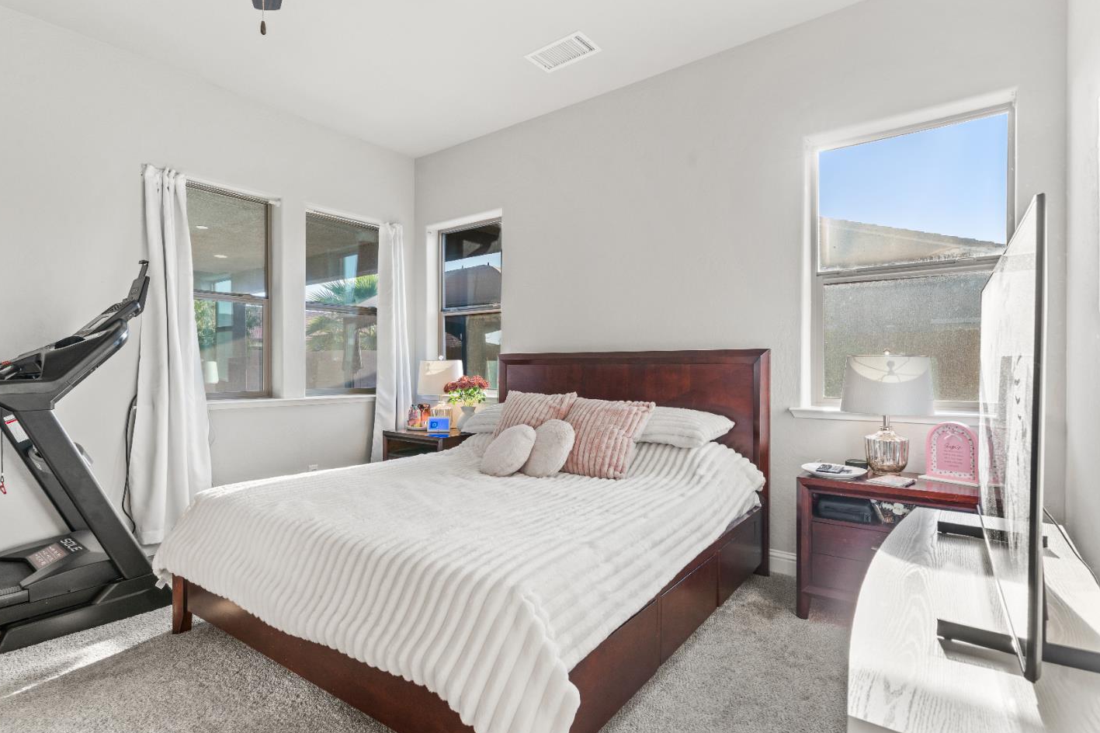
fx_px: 550
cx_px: 534
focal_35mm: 18
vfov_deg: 67.4
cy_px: 373
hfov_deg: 90.0
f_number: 9
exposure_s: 1/4
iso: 80
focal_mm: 17
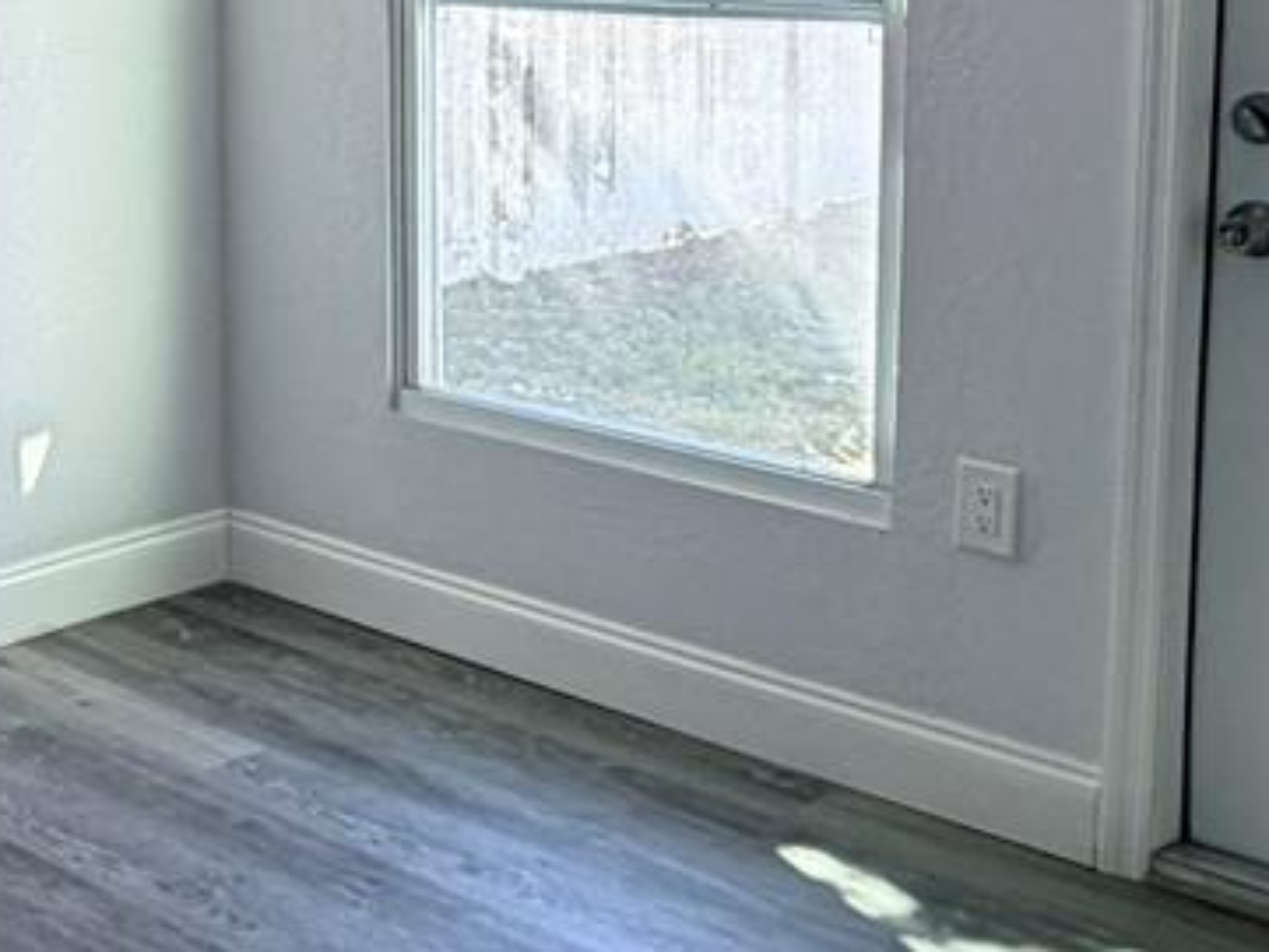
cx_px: -330
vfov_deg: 23.2
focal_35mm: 62
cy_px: 141
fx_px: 2274
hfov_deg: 26.9
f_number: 2.2
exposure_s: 1/120
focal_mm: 2.22
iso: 125
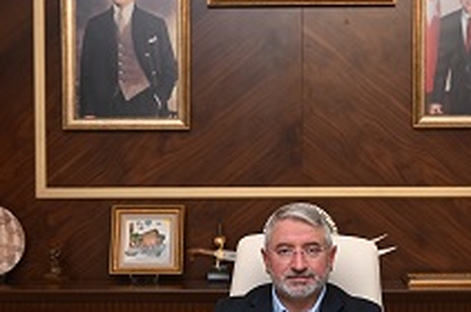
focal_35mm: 79
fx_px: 1032
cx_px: 295
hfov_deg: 25.6
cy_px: 247
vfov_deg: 17.1
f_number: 3.2
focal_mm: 32
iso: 640
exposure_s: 1/160
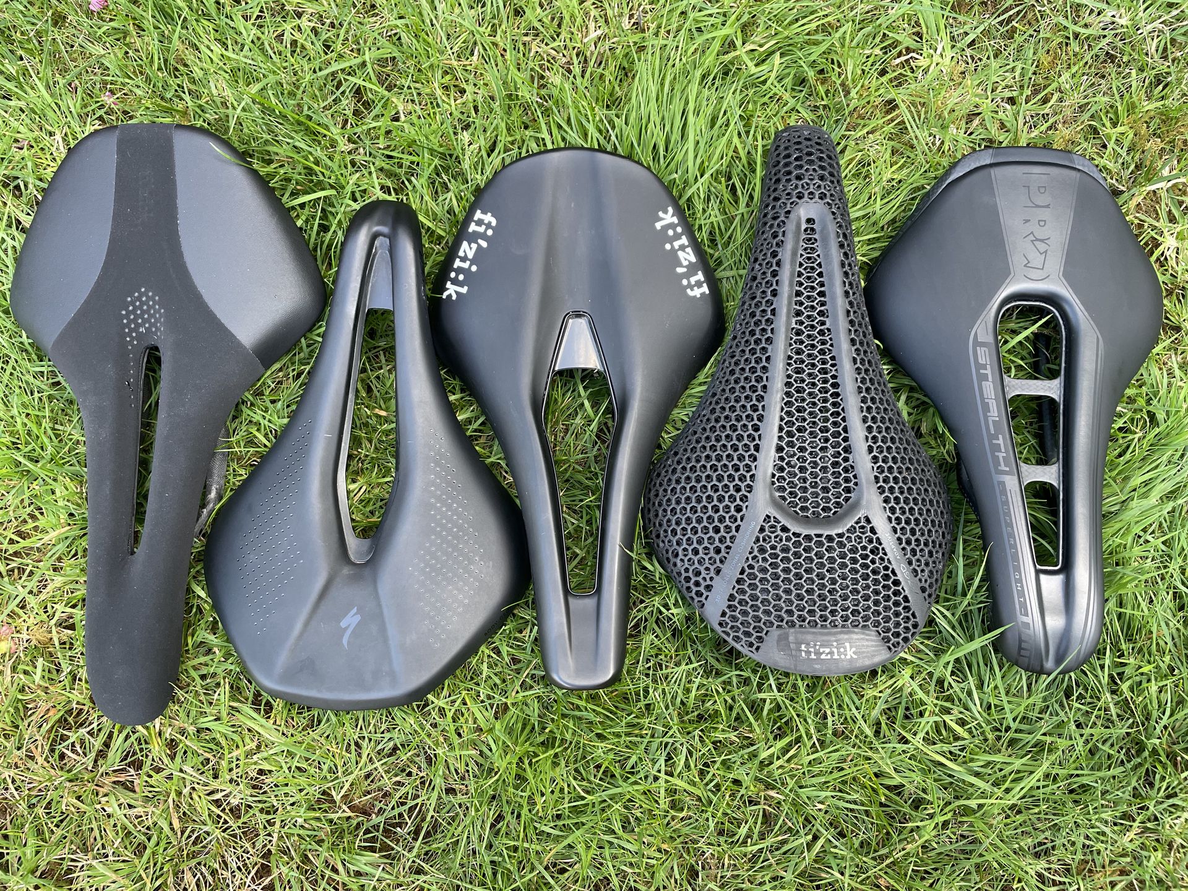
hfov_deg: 67.3
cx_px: 594
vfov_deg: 53.1
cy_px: 446
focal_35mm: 26
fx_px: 892
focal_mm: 4.2
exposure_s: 1/121
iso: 100
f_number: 1.6
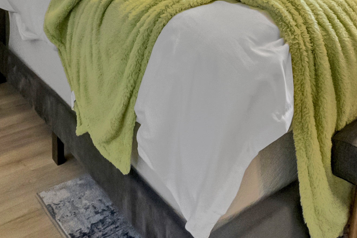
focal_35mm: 44
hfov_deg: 42.8
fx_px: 437
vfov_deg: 25.1
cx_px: 277
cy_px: -94
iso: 10000
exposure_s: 1/160
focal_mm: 14
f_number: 6.3
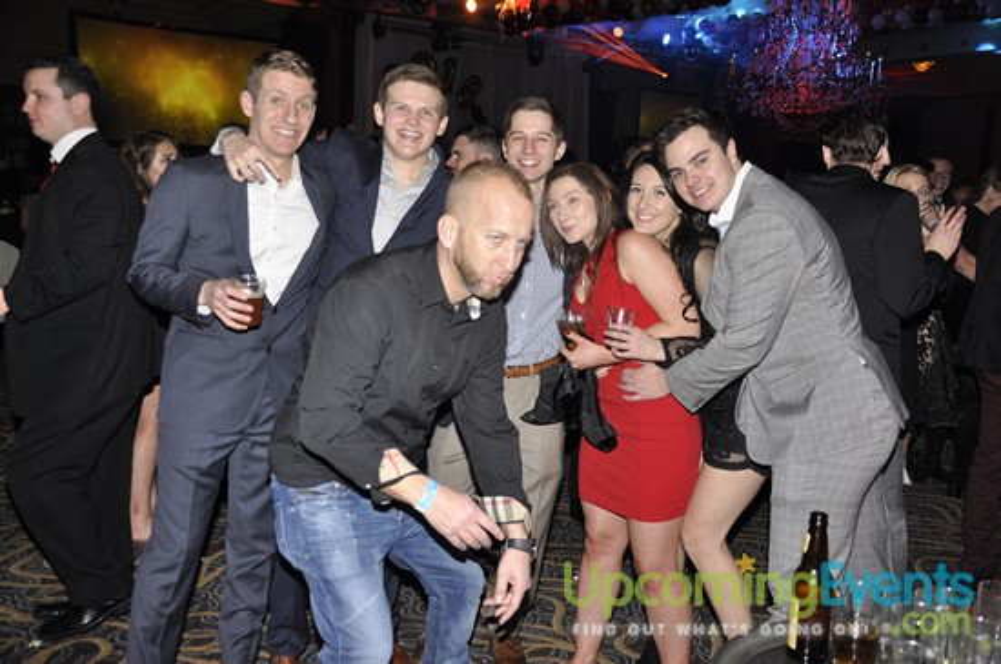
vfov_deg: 36.8
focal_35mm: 36
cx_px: 500
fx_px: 1000
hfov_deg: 53.2
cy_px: 332
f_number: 5
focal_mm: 24
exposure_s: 1/60
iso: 400
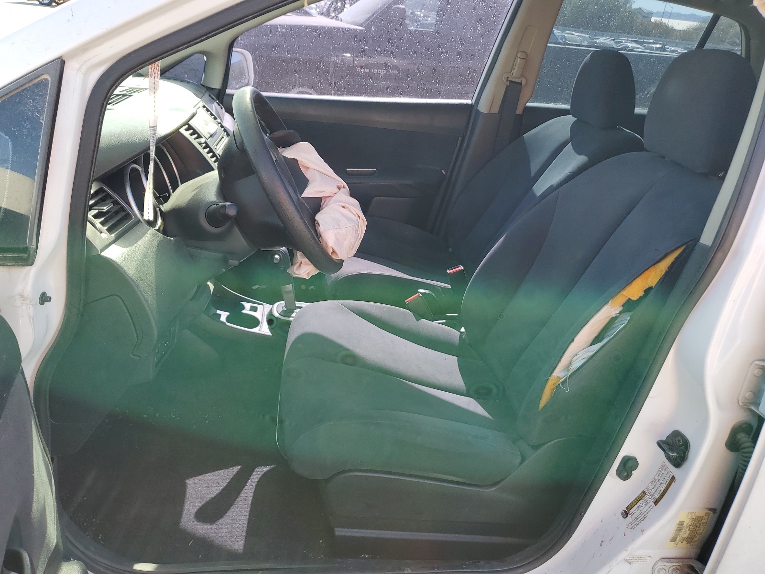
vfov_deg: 53.1
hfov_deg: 67.3
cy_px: 287
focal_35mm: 26
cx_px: 382
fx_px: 575
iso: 50
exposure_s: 1/417
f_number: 1.5
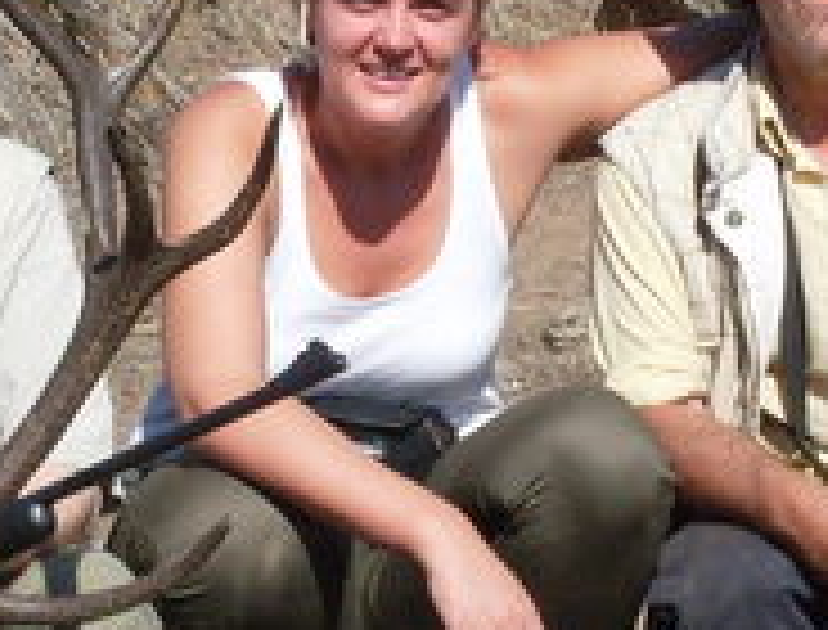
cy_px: 536
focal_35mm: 133
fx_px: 3198
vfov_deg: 11.2
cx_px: 230
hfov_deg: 14.7
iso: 80
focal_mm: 8.1
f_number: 9.1
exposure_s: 1/180
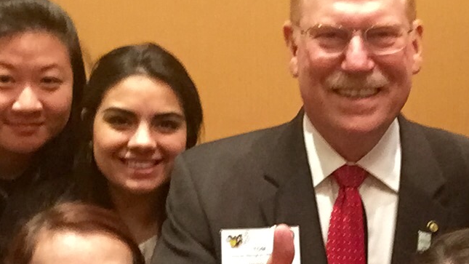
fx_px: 833
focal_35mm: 67
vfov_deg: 18.0
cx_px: 325
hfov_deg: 31.1
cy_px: 144
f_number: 2.2
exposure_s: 1/20
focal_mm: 2.65
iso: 320
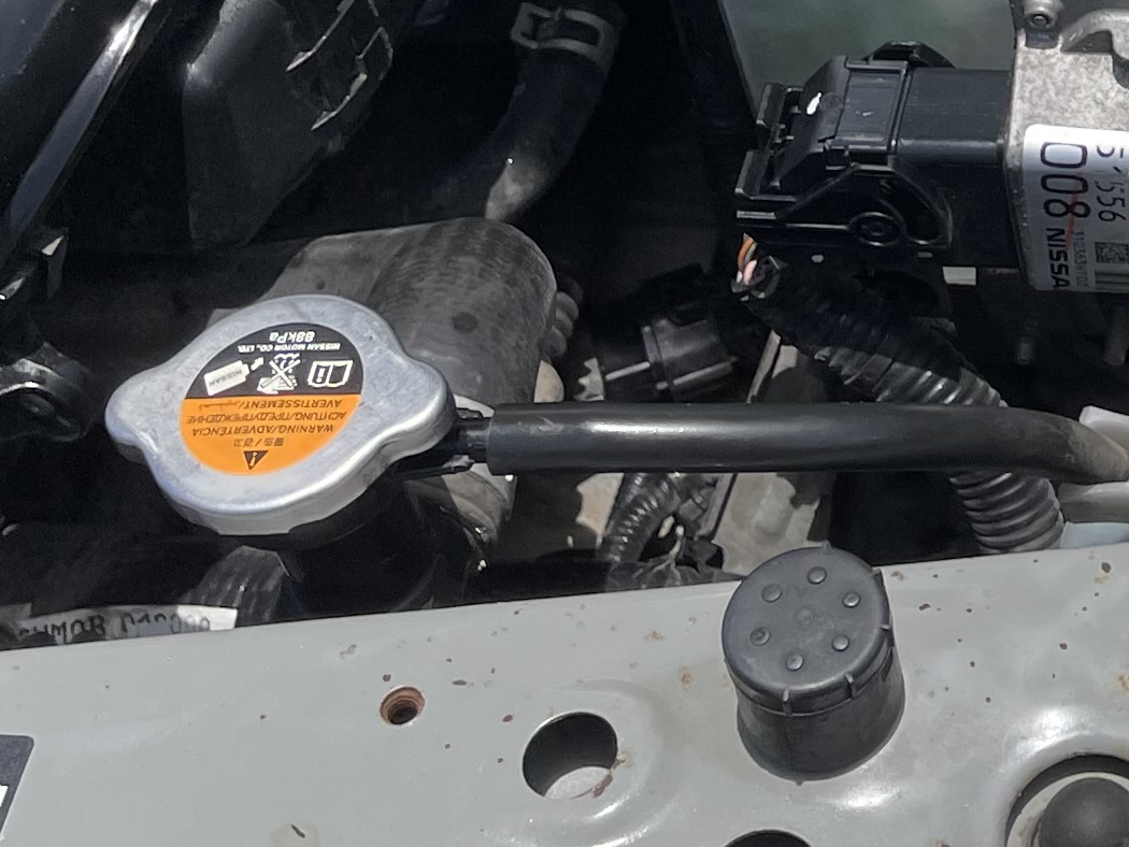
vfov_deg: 14.4
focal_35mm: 96
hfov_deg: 18.5
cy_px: -411
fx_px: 3132
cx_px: 1594
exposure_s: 1/3559
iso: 32
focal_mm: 5.1
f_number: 1.6
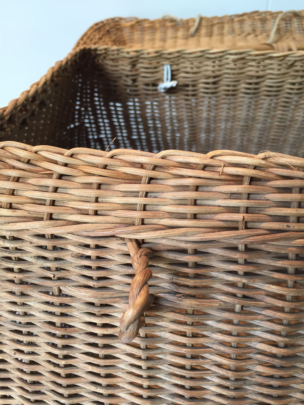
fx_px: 340
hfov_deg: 48.2
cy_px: 202
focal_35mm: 29
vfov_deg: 61.7
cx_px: 152
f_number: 2.2
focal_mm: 4.15
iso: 50
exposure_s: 1/33
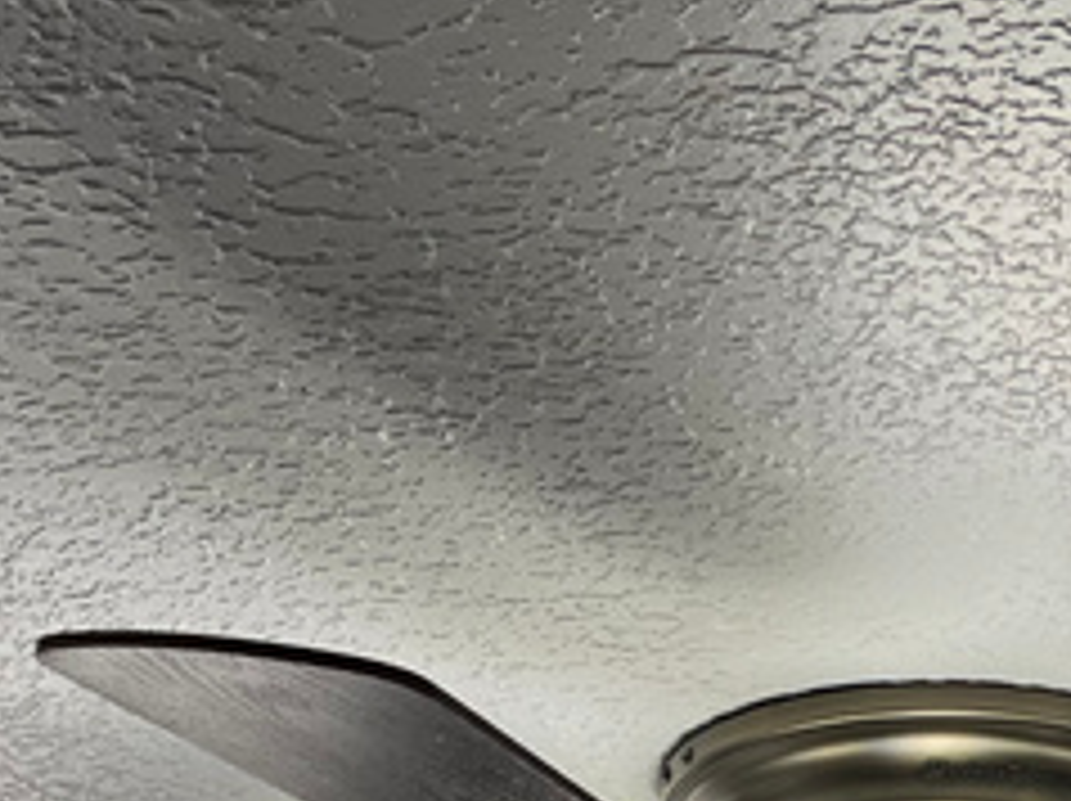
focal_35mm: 112
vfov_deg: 12.3
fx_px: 3462
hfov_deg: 17.3
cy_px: 1372
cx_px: 968
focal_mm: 5.1
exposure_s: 1/120
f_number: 1.6
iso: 100
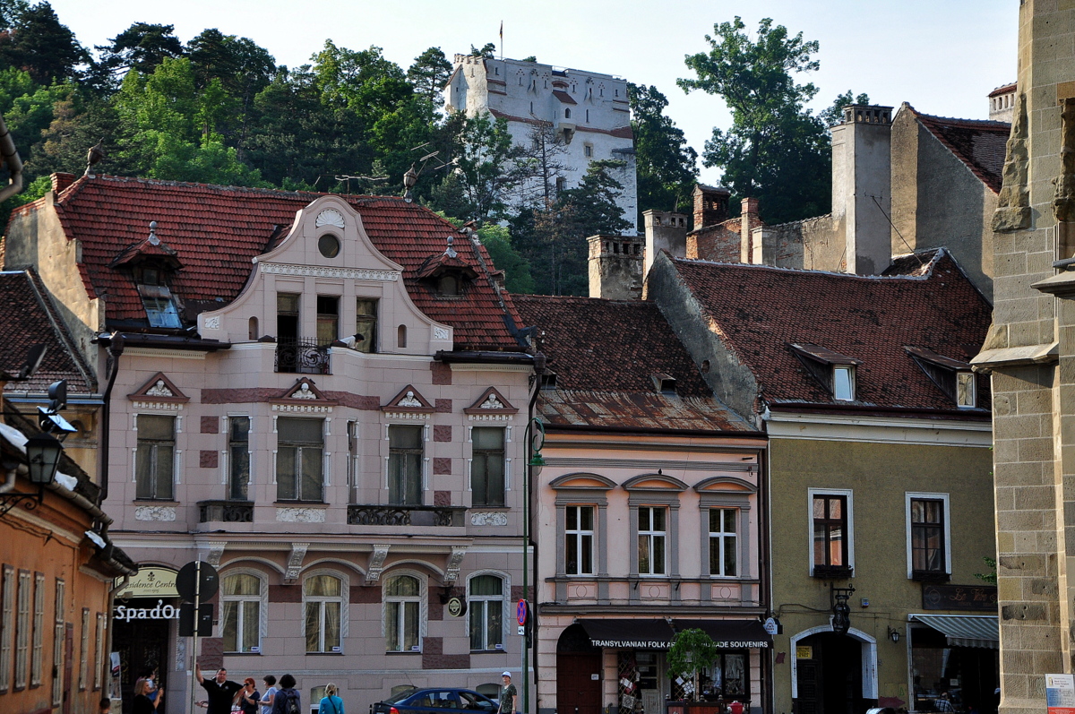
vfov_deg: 14.7
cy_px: 357
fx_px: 2774
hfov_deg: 21.9
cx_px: 538
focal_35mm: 93
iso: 400
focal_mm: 62
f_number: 6.3
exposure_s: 1/640
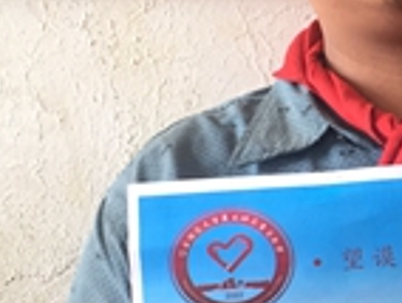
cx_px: 459
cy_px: 166
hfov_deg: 16.9
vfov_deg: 13.3
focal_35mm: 112
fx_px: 1303
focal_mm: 4.15
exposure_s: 1/33
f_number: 2.2
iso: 32
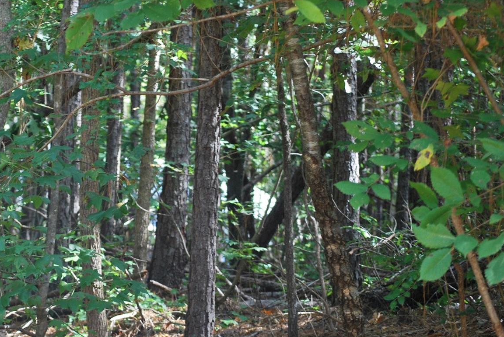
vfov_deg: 8.6
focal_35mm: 160
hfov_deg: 12.7
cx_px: 65
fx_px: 2243
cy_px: 184
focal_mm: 60
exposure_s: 1/100
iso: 400
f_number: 4.2
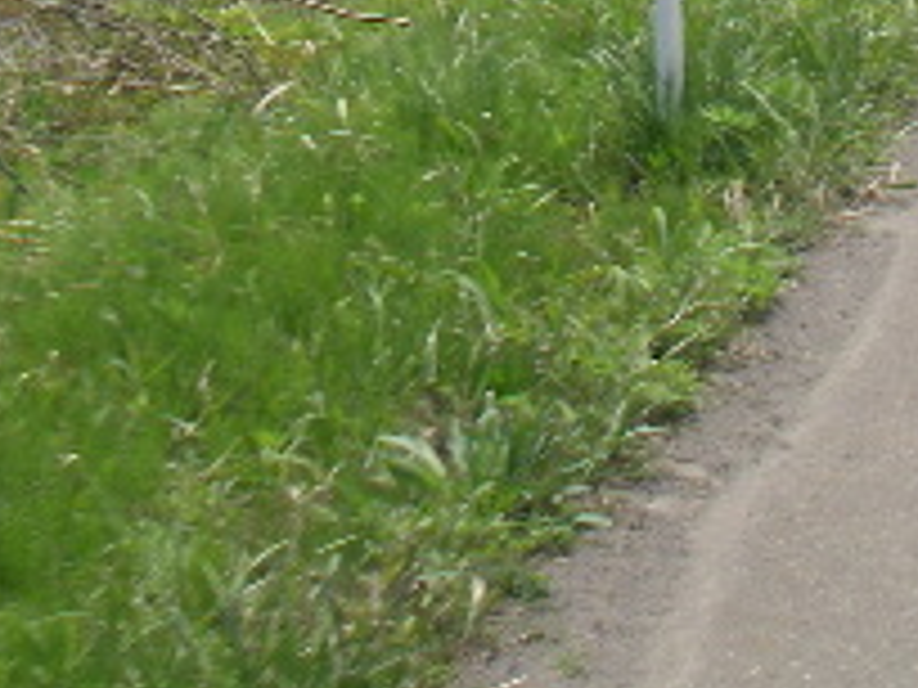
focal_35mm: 119
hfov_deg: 16.4
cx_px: 198
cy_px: -355
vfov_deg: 11.9
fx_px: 3156
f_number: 6.6
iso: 64
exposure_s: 1/250
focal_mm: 6.3
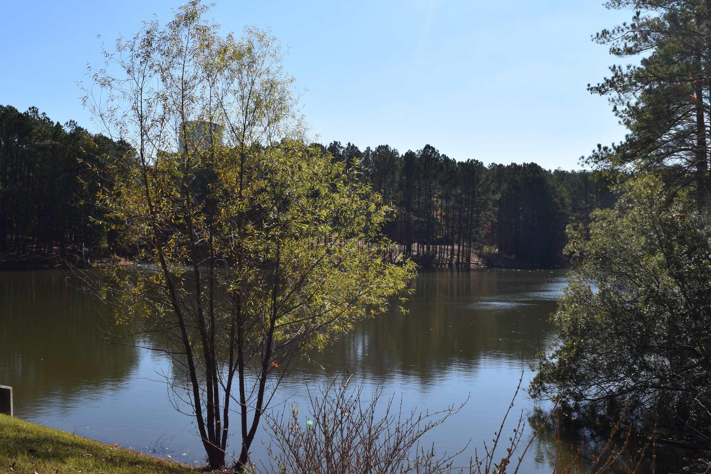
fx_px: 702
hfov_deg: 53.7
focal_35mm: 36
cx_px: 373
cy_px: 210
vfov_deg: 37.2
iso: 100
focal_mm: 21
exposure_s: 1/200
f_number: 11
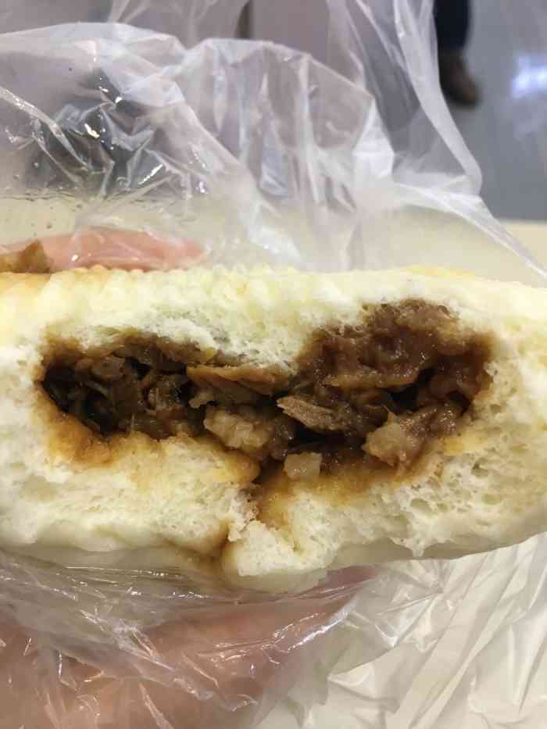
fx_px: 611
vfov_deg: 61.7
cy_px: 364
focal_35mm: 29
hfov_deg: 48.2
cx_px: 274
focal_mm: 4.15
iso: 80
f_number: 2.2
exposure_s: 1/33
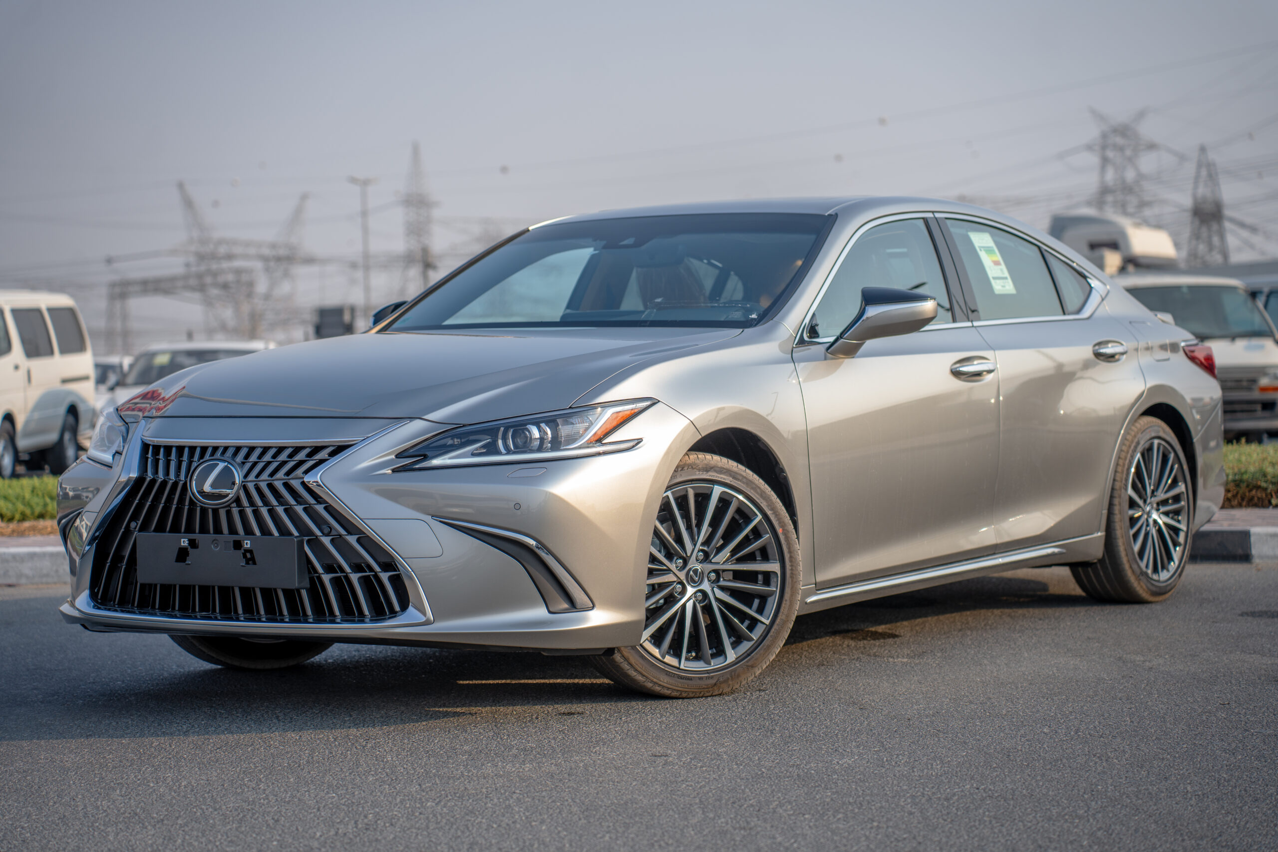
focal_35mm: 75
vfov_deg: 18.2
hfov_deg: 27.0
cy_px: 426
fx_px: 2662
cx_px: 639
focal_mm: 75
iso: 125
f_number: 2.8
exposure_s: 1/1000
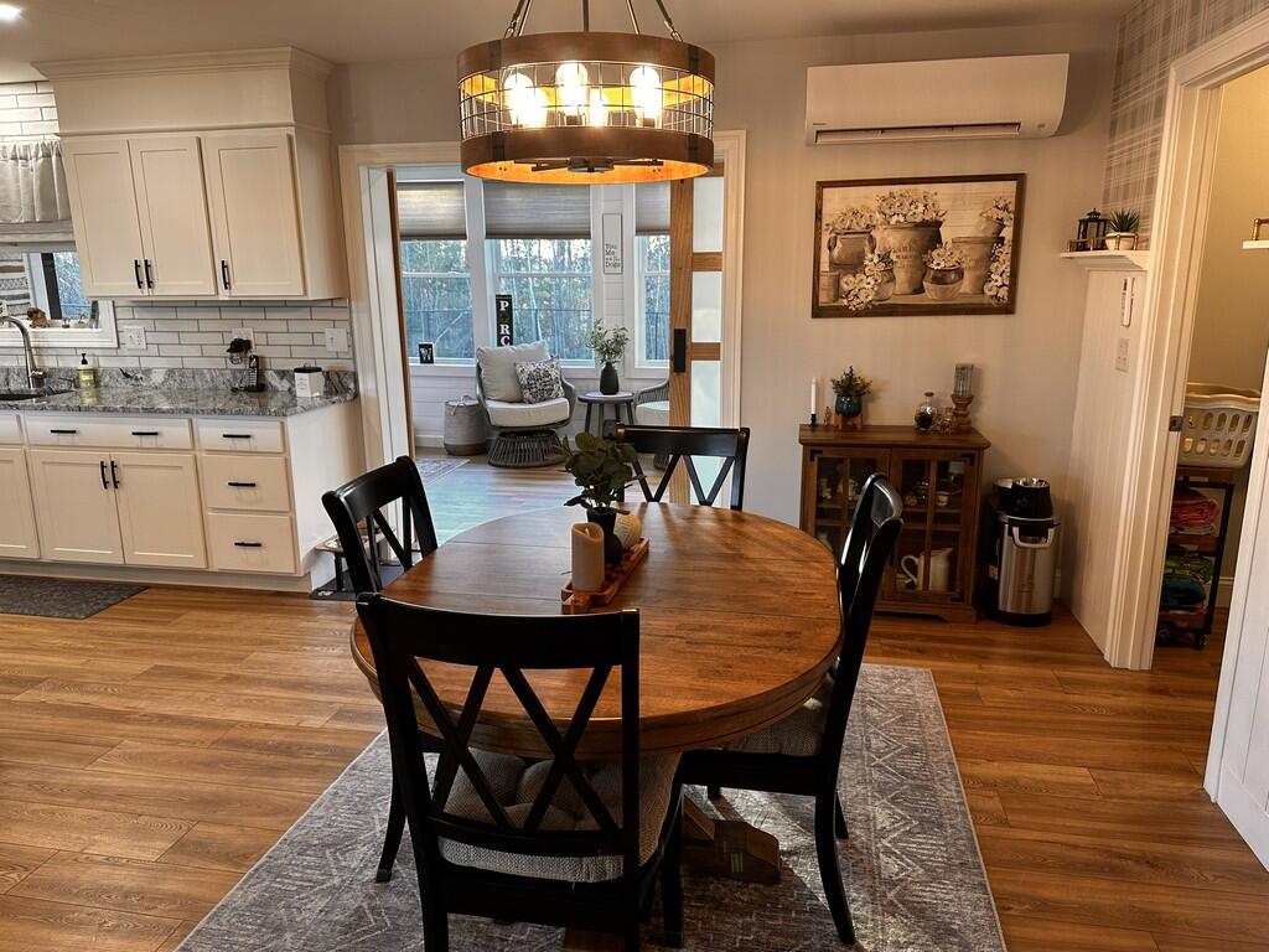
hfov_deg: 71.6
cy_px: 476
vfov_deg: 56.8
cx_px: 634
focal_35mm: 24
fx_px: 880
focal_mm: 6.86
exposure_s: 1/60
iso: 125
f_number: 1.78
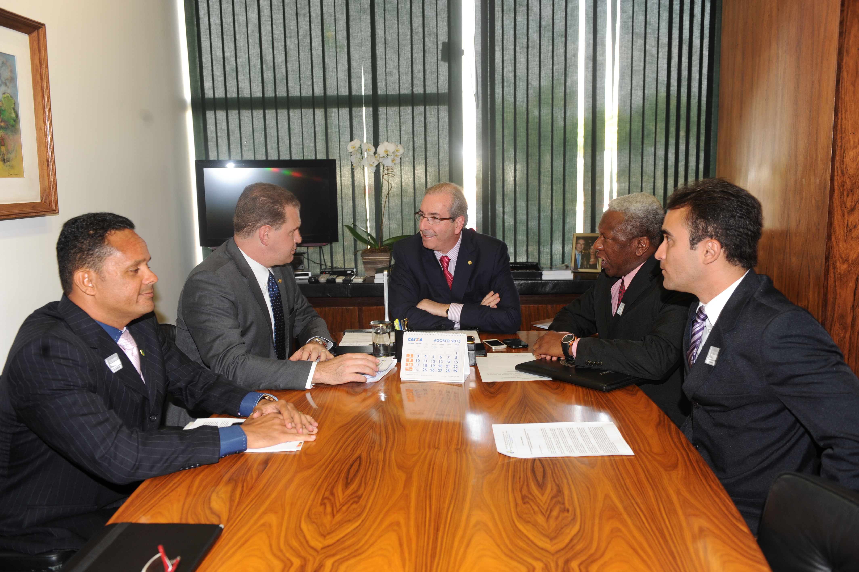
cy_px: 286
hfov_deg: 58.7
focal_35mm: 32
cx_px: 430
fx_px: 763
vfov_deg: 41.1
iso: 500
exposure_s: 1/60
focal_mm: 32
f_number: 4.5
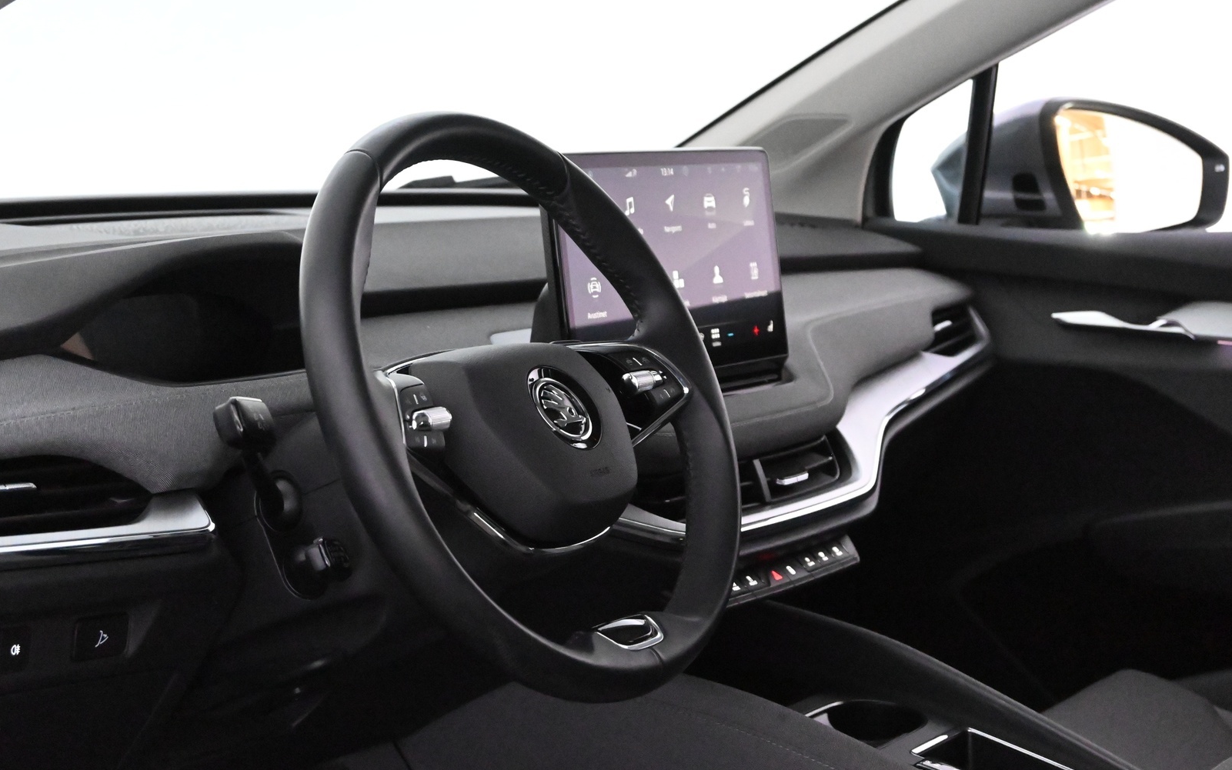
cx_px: 609
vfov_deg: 19.6
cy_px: 386
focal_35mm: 67
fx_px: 2234
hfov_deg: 30.8
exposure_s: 1/60
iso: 14400
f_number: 6
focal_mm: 43
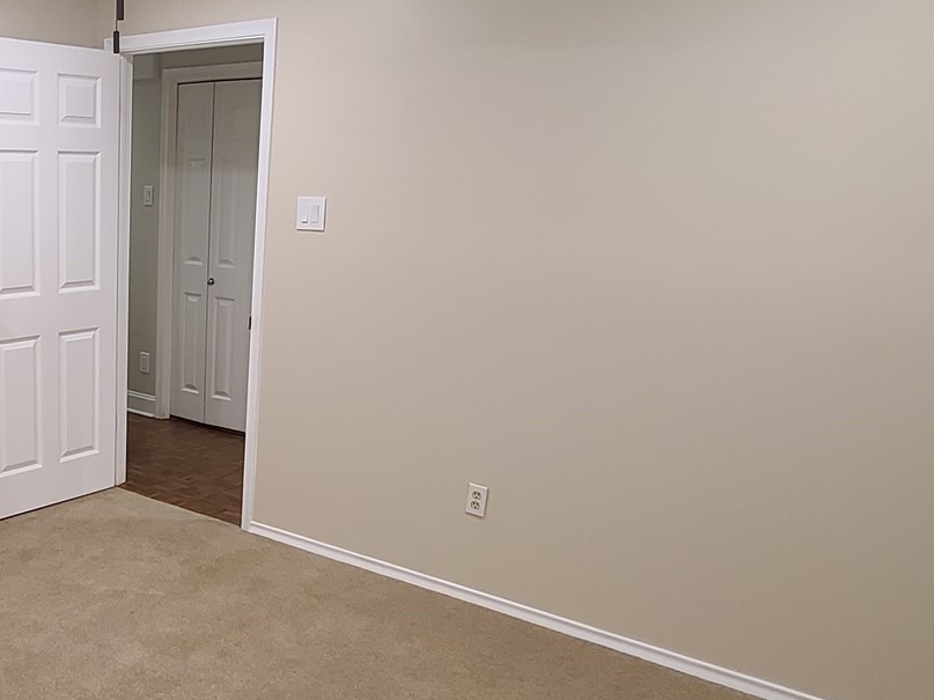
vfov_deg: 42.6
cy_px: 435
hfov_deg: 50.1
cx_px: 119
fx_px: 890
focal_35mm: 33
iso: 200
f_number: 2.2
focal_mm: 2.2
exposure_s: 1/59
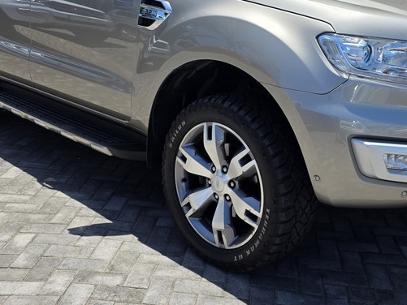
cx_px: 239
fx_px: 553
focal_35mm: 47
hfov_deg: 40.3
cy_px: 46
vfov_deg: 29.9
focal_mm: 6.3
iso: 80
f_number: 1.7
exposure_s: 1/5608
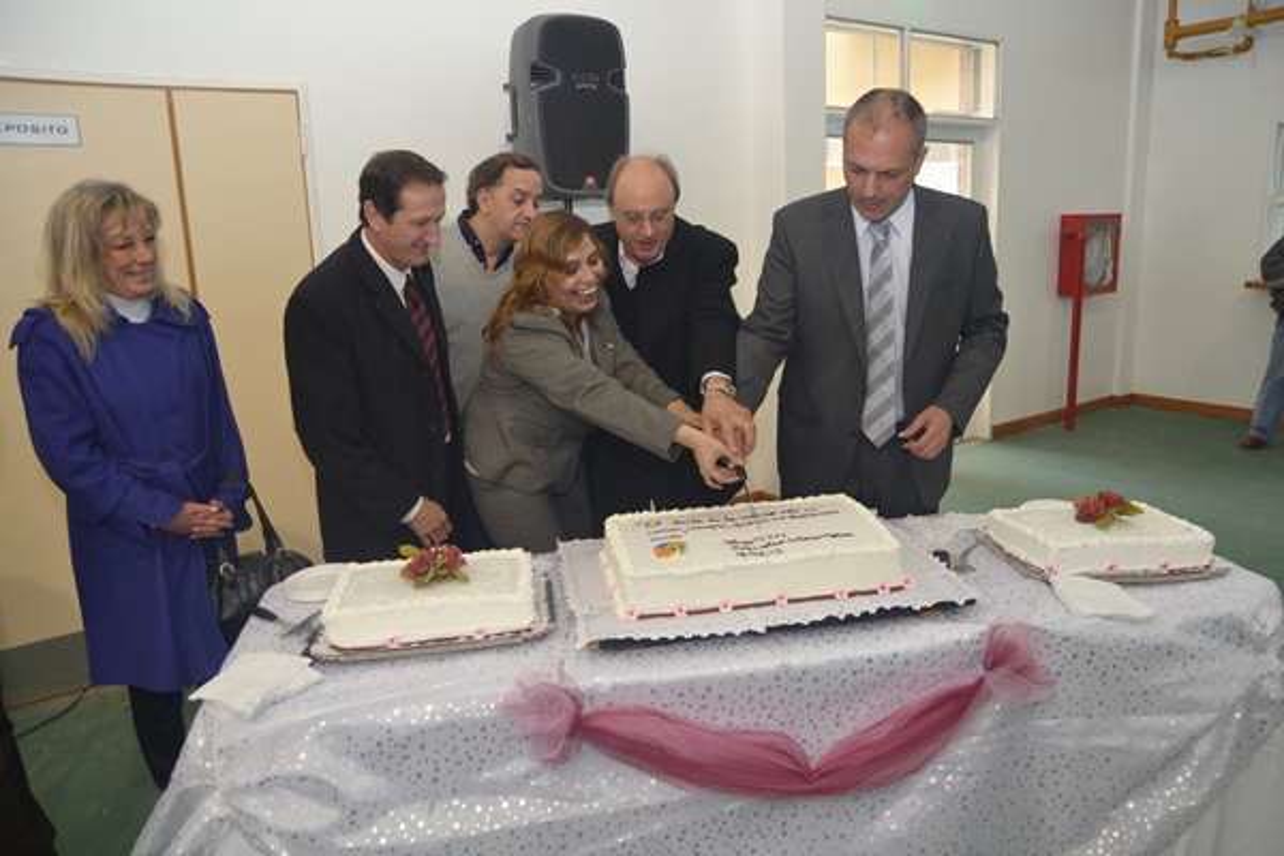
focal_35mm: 26
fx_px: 909
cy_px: 428
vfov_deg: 50.4
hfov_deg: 70.4
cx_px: 642
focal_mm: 17
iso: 400
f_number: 4
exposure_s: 1/80
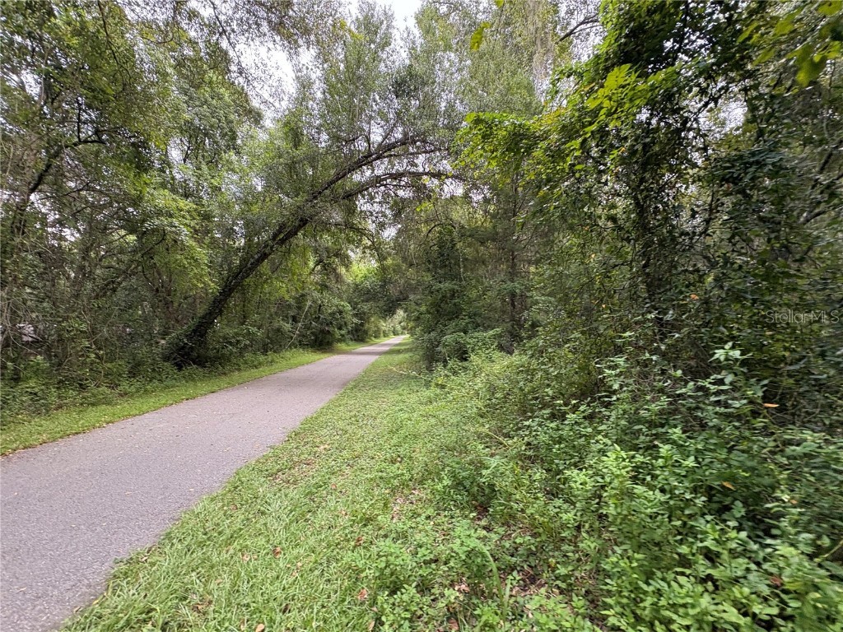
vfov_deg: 85.7
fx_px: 341
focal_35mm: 14
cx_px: 422
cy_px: 316
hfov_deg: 102.1
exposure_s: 1/99
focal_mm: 2.22
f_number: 2.2
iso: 160
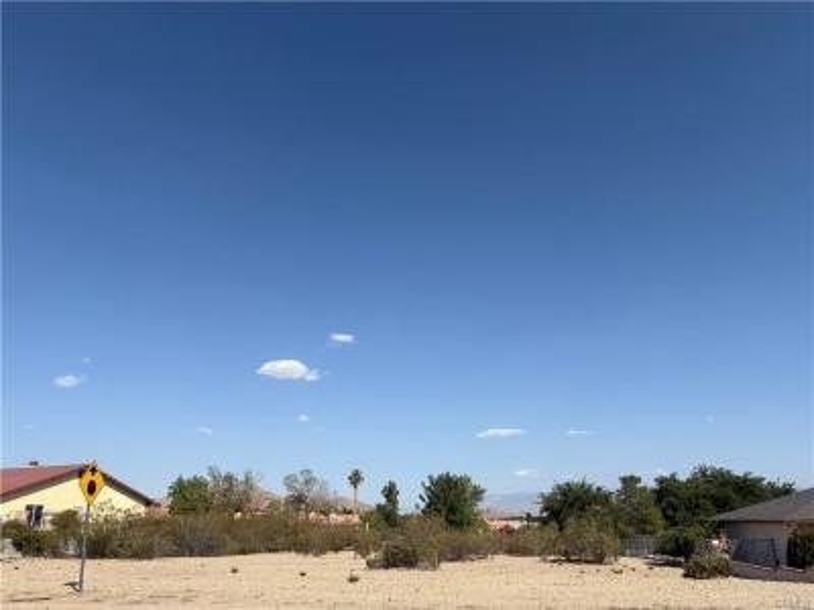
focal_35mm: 26
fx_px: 611
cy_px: 305
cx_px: 407
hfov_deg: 67.3
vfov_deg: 53.1
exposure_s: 1/4950
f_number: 1.6
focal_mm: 5.96
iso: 50
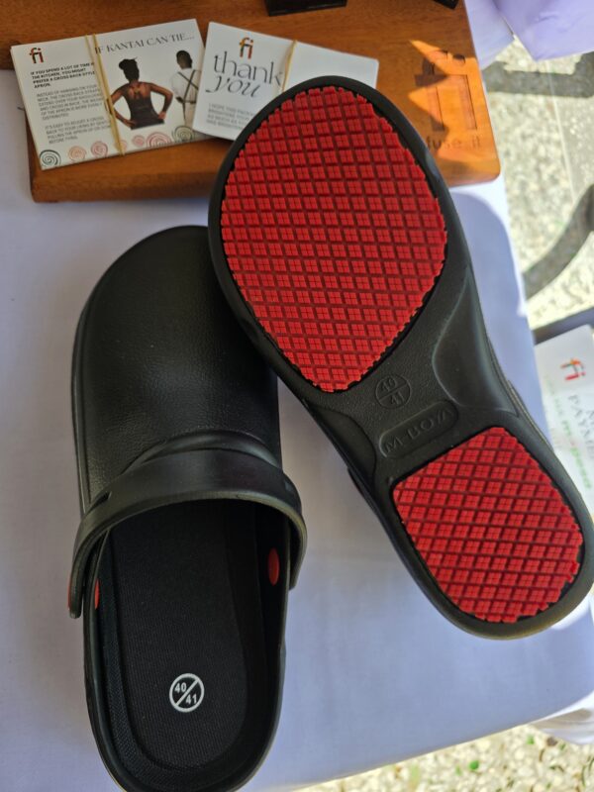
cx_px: 297
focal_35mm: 23
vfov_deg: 73.9
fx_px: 526
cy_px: 396
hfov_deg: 58.9
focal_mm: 6.3
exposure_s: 1/2470
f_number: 1.7
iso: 80
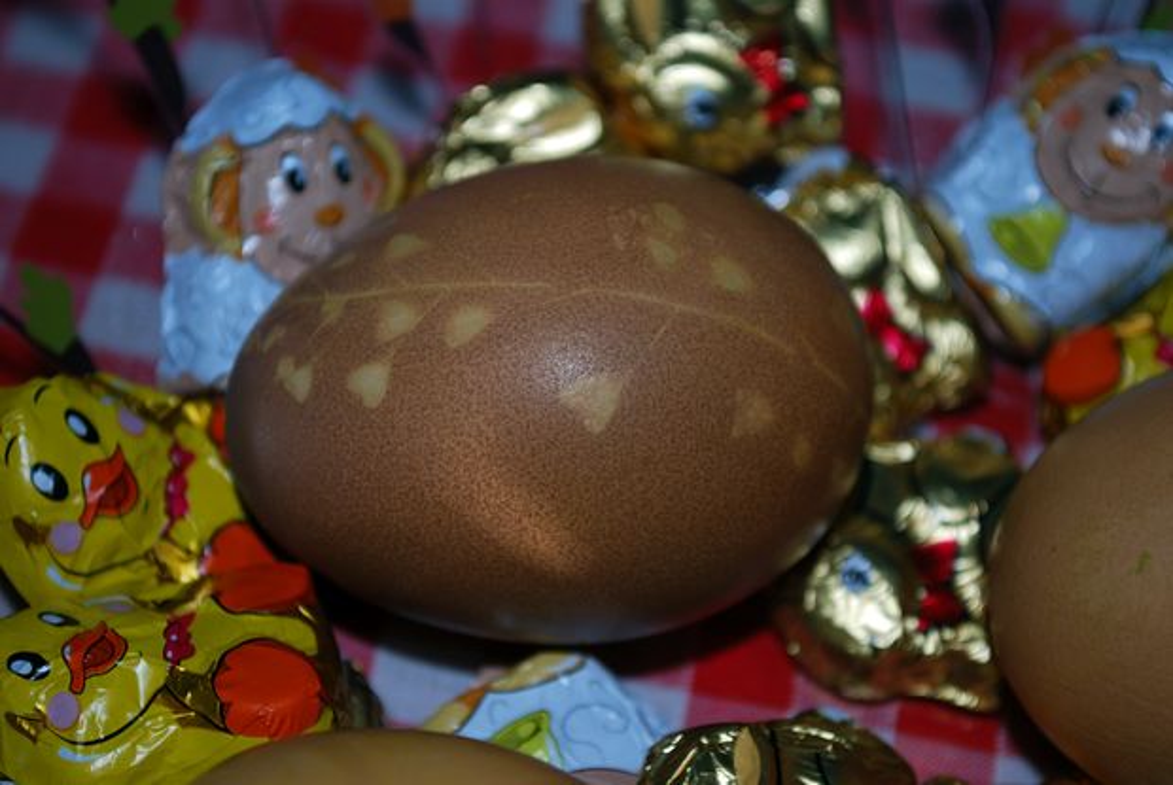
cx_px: 586
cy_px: 392
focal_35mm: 82
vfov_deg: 16.6
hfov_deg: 24.6
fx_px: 2691
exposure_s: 1/125
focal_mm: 55
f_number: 5.6
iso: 100
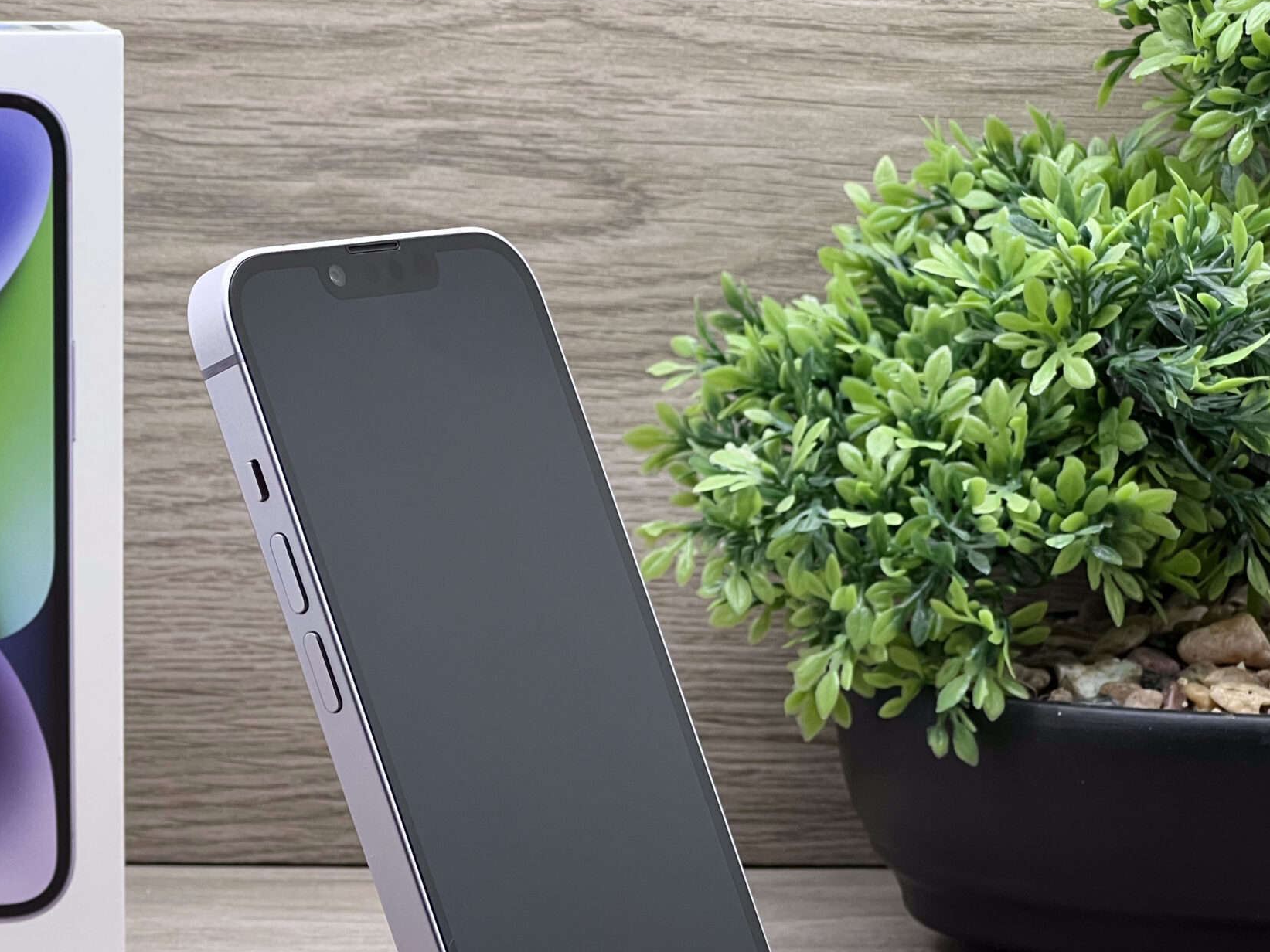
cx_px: 369
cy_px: 718
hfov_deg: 16.4
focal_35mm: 120
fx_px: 4402
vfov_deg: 12.3
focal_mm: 9
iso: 100
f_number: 2.8
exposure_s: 1/100
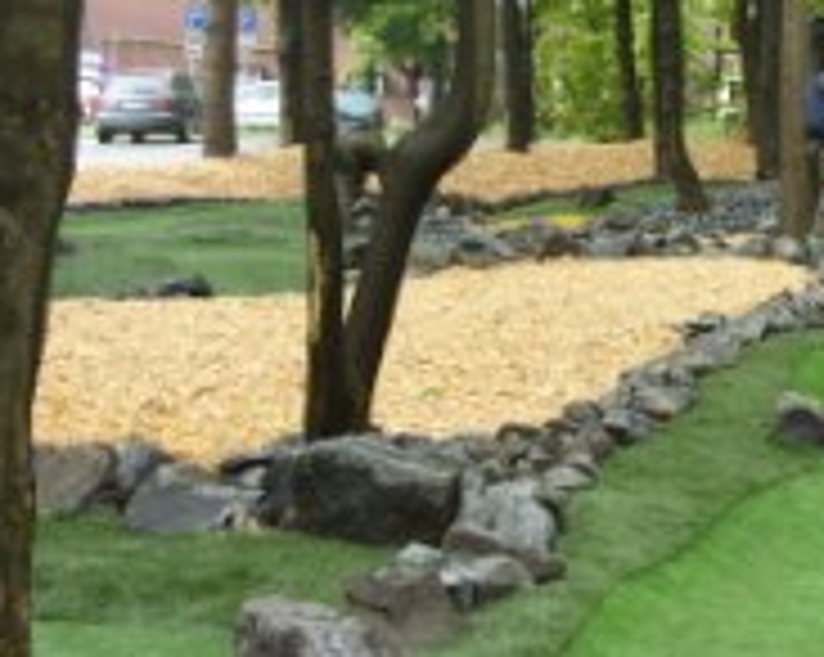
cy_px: 207
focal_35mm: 91
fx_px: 2217
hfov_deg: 20.9
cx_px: 603
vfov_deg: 16.8
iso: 50
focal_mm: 6.3
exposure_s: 1/154
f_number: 2.8
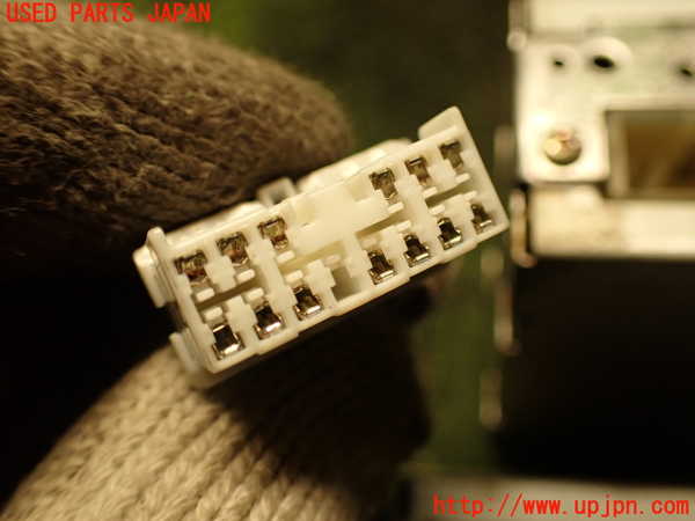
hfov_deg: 56.8
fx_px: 642
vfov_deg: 44.2
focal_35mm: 32
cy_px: 260
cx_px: 348
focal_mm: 5.79
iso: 250
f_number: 2.4
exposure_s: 1/30
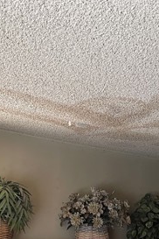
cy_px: 179
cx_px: 131
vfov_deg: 32.3
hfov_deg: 21.9
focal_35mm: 61
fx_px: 404
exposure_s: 1/52
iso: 160
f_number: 1.6
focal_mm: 5.1
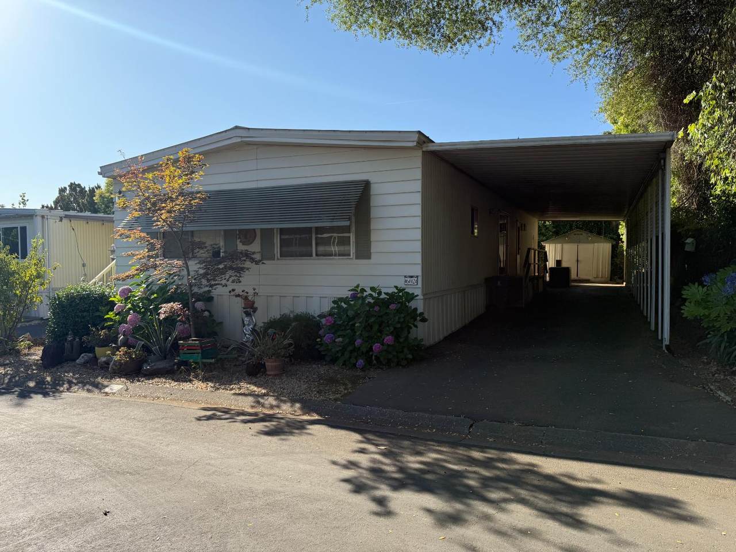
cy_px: 276
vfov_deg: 56.8
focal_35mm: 24
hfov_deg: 71.6
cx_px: 368
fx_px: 510
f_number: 1.78
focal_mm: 6.76
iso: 100
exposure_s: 1/3953
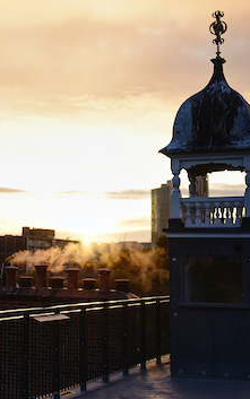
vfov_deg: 26.5
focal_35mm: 78
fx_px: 849
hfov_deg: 16.5
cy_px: 183
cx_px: 20
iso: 100
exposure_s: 1/500
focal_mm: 45
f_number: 3.2
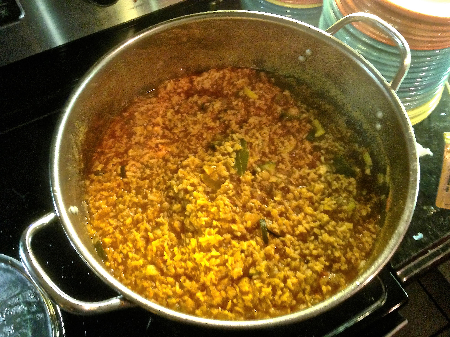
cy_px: 168
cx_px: 225
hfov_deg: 55.4
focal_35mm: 33
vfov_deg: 42.9
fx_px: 429
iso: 400
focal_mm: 4.12
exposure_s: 1/17
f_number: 2.4
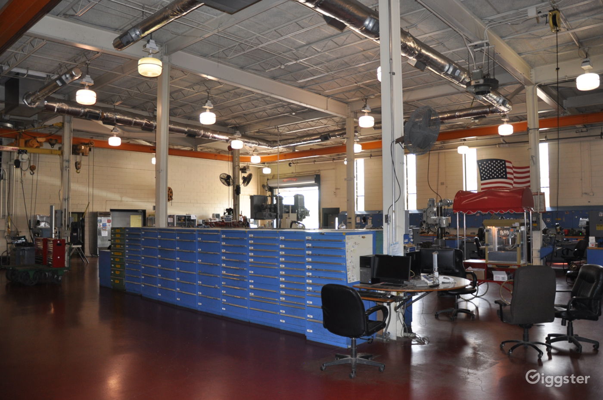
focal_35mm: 27
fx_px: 452
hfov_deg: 67.5
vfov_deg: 47.8
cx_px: 302
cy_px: 200
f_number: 3.5
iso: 400
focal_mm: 18
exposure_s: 1/125
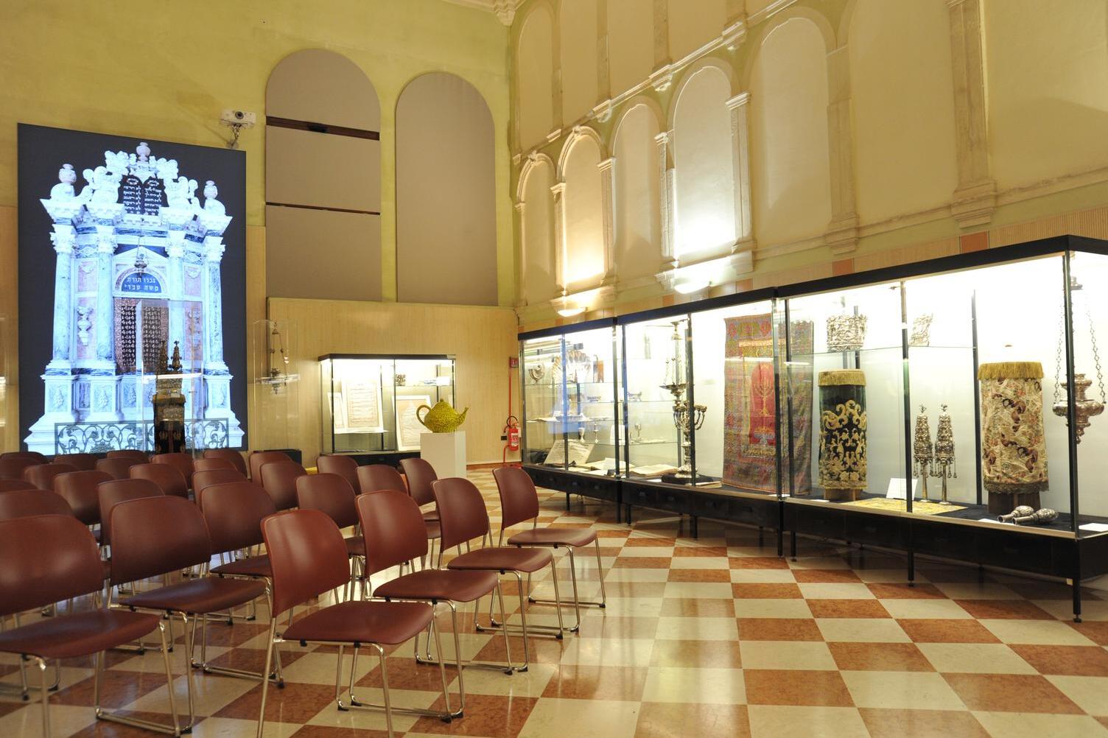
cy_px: 369
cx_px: 554
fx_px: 738
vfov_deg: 53.1
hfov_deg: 73.8
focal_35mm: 24
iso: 1600
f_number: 7.1
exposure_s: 1/40
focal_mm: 24
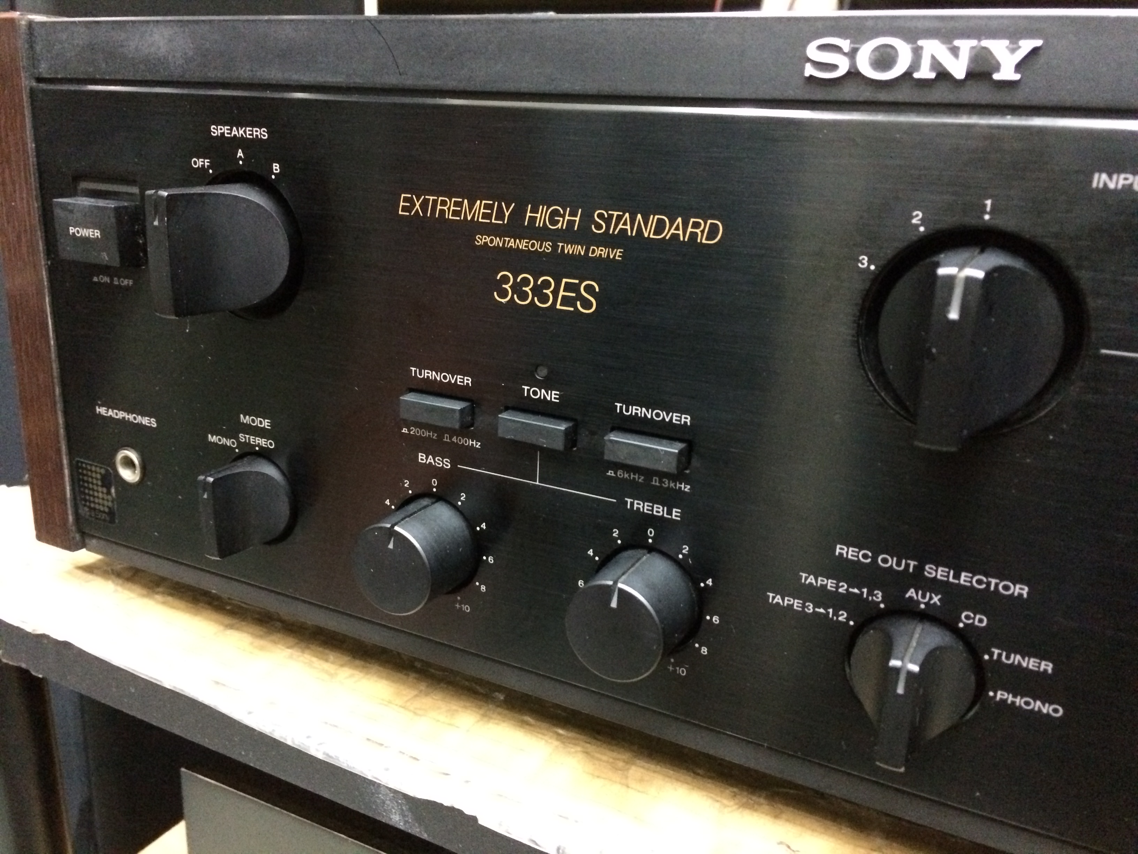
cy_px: 427
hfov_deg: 61.7
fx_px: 953
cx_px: 569
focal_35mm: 29
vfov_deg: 48.2
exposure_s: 1/17
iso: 640
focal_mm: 4.15
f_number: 2.2
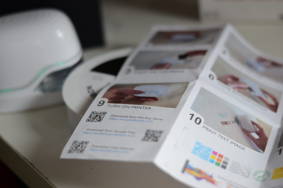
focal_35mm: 75
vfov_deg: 18.2
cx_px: 142
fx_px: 589
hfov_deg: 27.0
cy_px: 94
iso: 100
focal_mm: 50
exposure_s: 1/200
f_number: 1.8
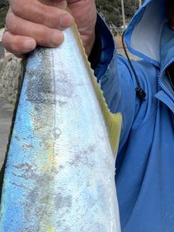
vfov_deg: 24.5
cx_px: 129
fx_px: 529
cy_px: 163
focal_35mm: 79
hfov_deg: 18.6
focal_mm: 4.25
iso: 25
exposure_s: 1/1350
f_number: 1.8
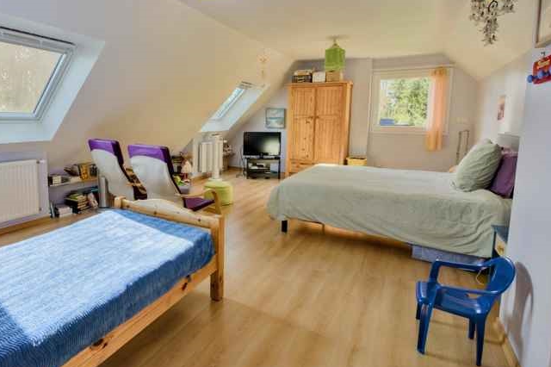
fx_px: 306
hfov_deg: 82.8
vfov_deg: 61.5
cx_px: 215
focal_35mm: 20
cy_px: 154
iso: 800
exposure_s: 1/800
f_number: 8
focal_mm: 16
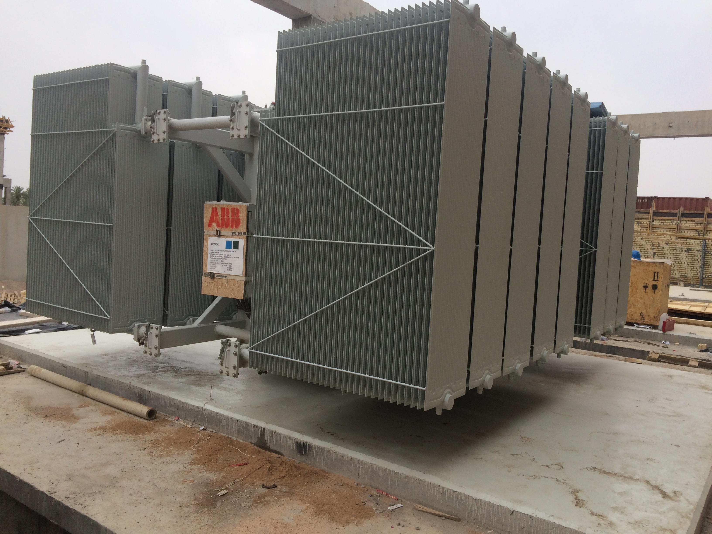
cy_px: 267
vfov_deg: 48.2
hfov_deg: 61.7
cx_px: 356
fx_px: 596
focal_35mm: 29
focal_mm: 4.15
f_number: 2.2
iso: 32
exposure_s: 1/471
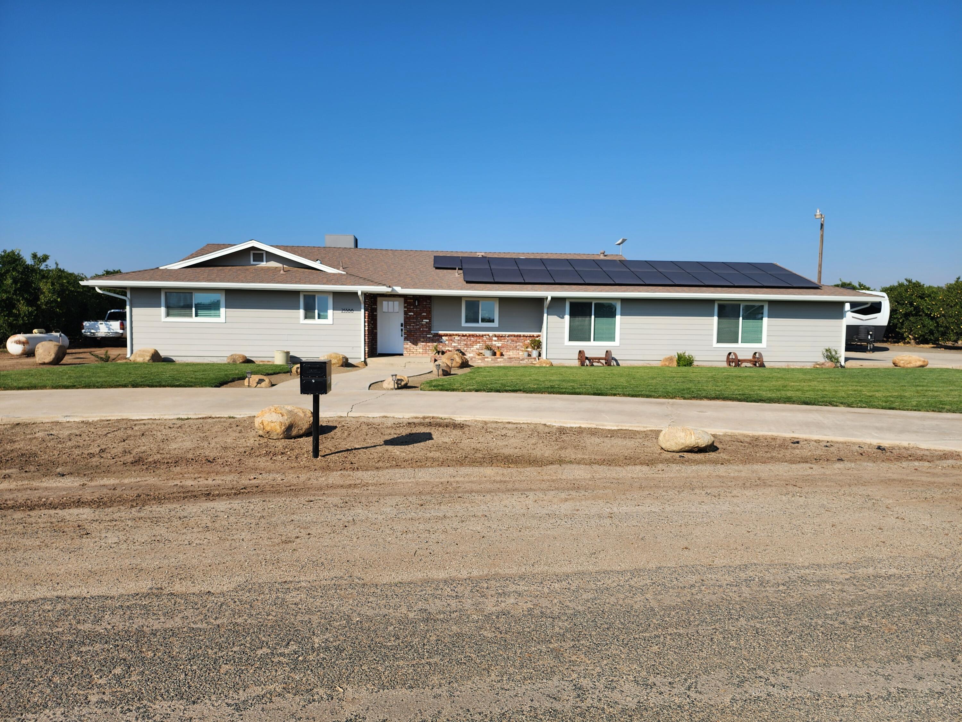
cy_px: 361
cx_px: 481
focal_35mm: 23
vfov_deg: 58.9
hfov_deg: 73.9
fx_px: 639
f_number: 1.8
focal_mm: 6.4
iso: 12
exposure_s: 1/1272
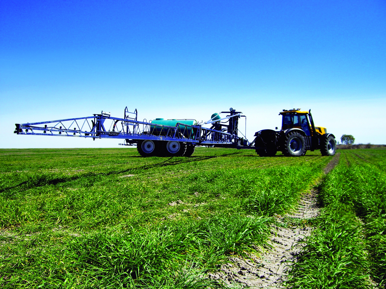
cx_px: 193
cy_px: 144
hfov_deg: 49.0
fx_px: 424
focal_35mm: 38
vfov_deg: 37.7
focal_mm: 6.2
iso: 50
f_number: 4.3
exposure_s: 1/320
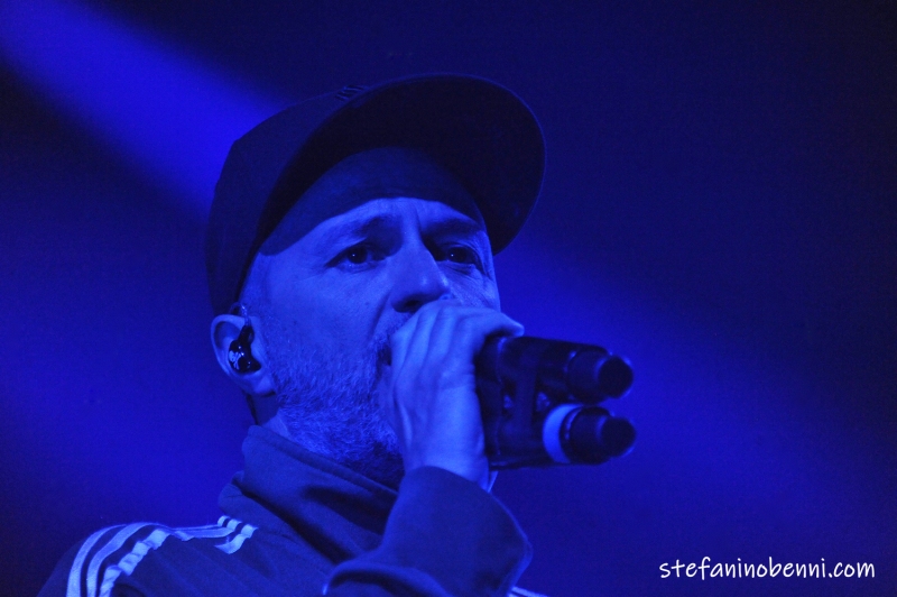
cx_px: 448
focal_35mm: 300
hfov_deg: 6.9
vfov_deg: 4.6
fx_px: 7469
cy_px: 298
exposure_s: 1/320
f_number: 5.6
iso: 6400
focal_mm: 300
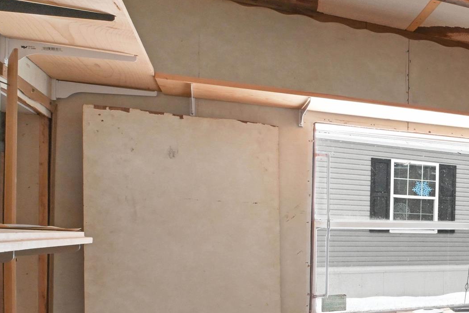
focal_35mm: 41
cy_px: 249
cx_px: 683
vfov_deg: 31.8
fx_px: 534
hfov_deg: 30.2
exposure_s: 1/5
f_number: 14
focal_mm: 14
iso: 2000
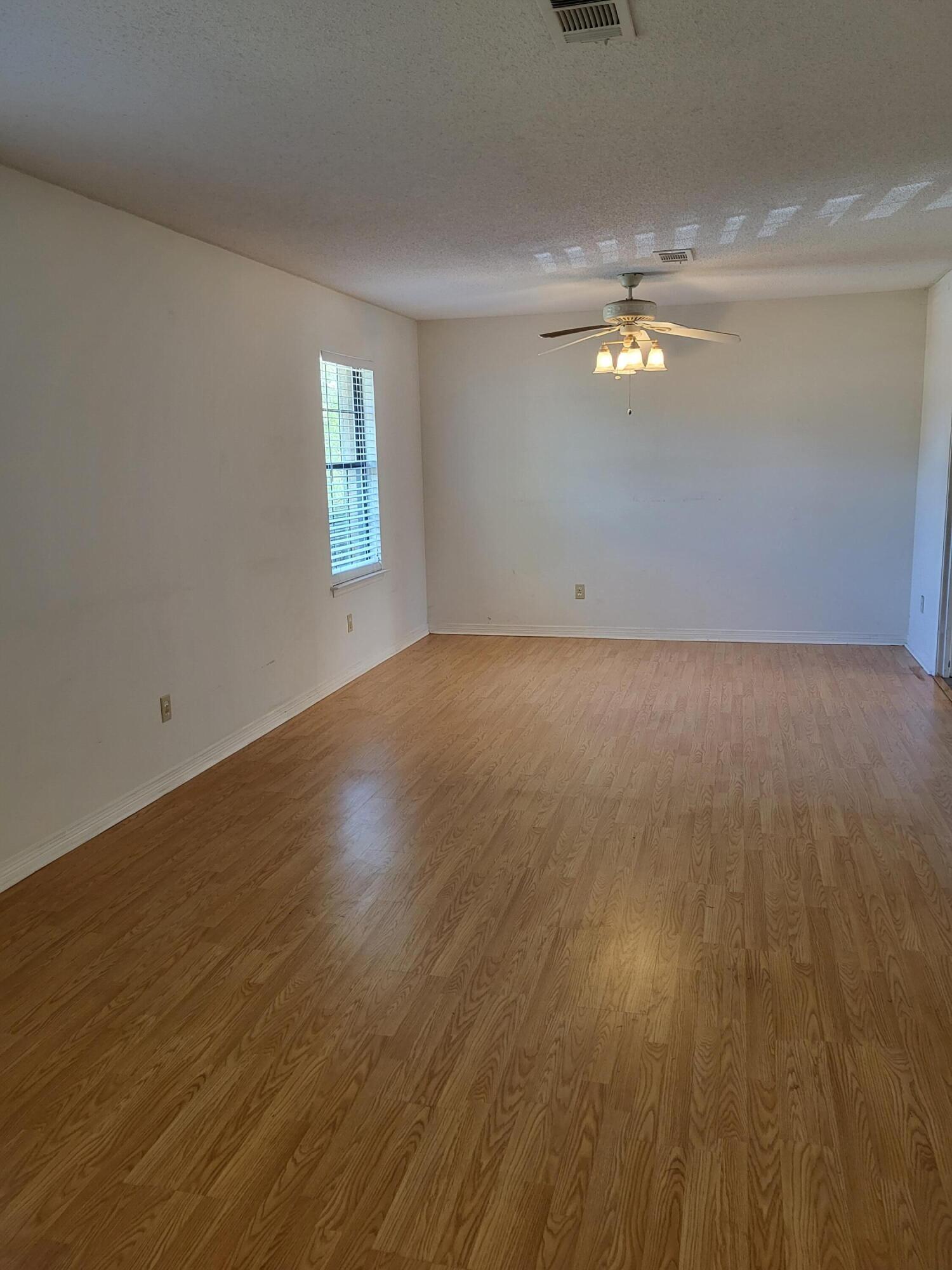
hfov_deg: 53.1
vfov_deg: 67.3
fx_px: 953
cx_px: 476
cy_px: 635
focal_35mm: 26
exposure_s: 1/60
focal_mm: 5.4
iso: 250
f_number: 1.8
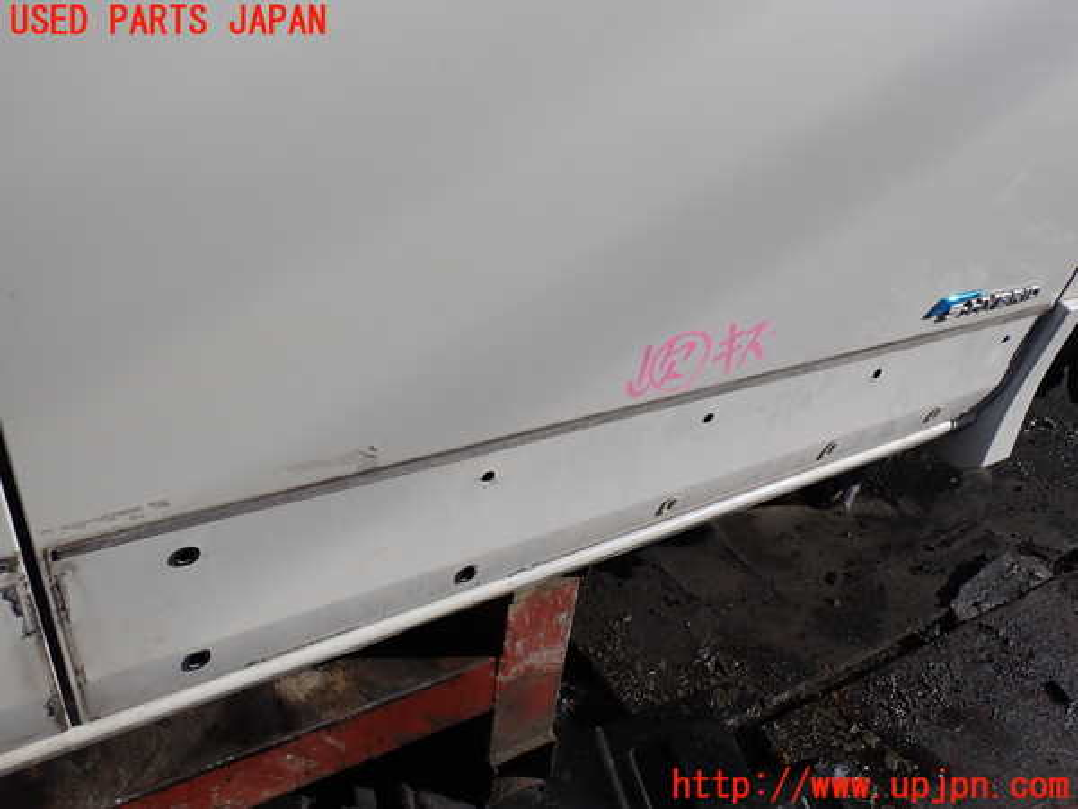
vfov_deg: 46.8
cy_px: 404
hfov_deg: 60.0
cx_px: 539
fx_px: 934
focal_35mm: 30
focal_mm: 5.4
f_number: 9
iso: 100
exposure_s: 1/320
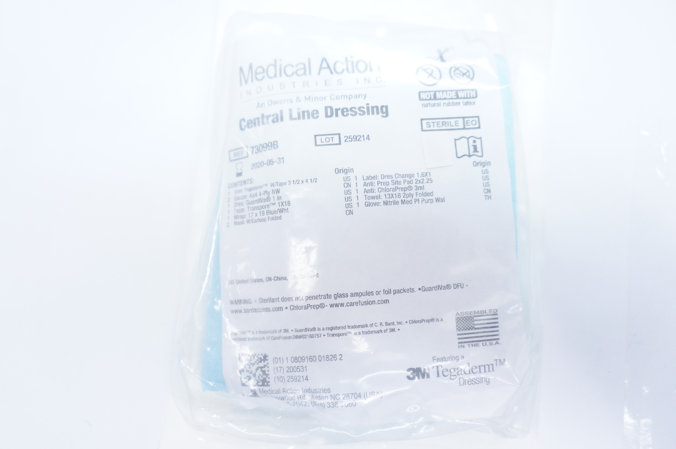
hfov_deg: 62.0
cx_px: 338
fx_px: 563
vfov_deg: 43.5
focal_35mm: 30
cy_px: 224
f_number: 4
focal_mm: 20
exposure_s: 1/160
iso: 1600
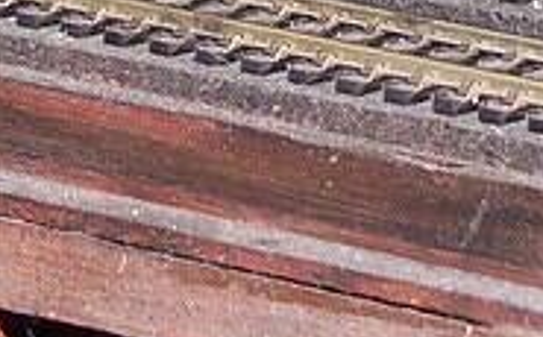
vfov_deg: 3.3
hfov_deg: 5.3
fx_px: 5837
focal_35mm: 395
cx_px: 364
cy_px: -258
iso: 80
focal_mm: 14.7
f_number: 3.4
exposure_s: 1/90
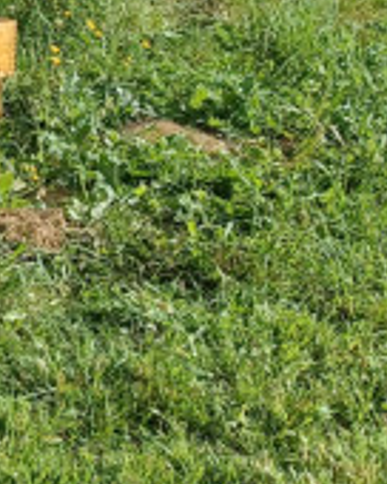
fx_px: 1646
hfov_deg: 11.8
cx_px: -430
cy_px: -111
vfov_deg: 16.0
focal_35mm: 115
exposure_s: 1/315
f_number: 1.8
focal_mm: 4.6
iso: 32
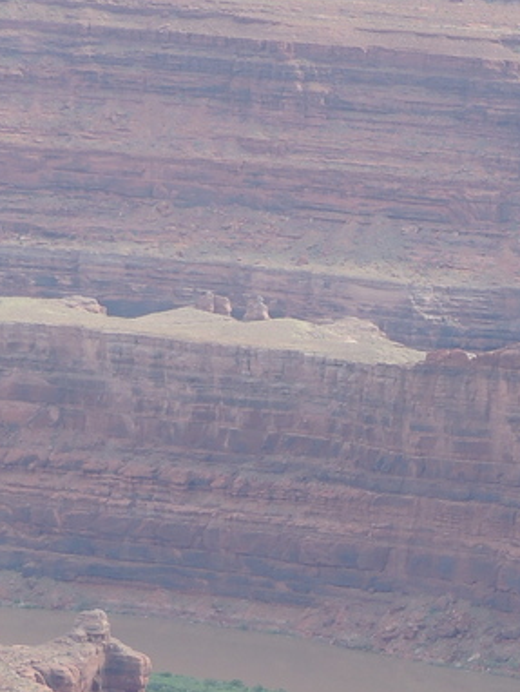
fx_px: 6702
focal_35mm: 335
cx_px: 696
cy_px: 373
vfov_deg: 5.9
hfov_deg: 4.4
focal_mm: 17.8
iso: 100
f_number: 4.1
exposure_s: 1/160
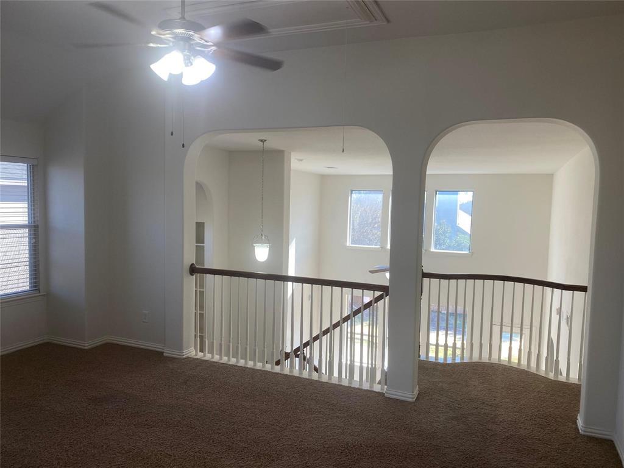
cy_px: 234
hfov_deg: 67.3
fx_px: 469
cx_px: 312
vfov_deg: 53.1
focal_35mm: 26
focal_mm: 4.25
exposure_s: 1/120
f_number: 1.8
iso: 64
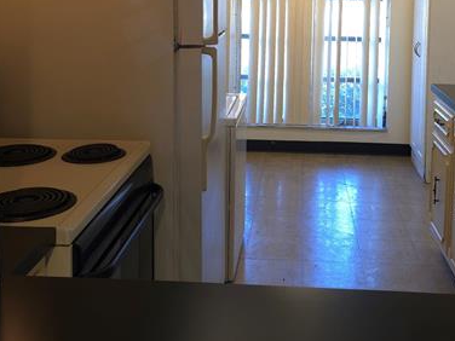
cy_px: 41
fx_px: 644
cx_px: 286
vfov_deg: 28.6
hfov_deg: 38.7
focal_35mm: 49
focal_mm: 6.3
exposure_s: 1/60
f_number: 1.7
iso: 200
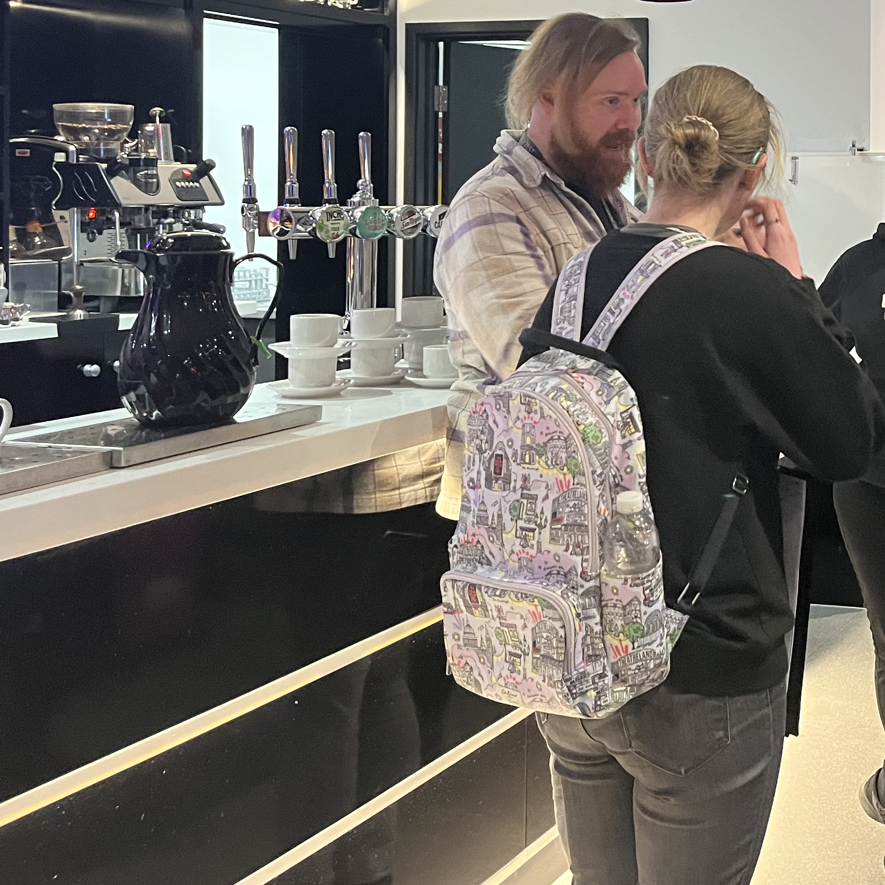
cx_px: 930
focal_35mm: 50
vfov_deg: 33.1
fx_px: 1446
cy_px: 186
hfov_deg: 31.0
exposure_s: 1/33
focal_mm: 5.1
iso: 400
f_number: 1.6
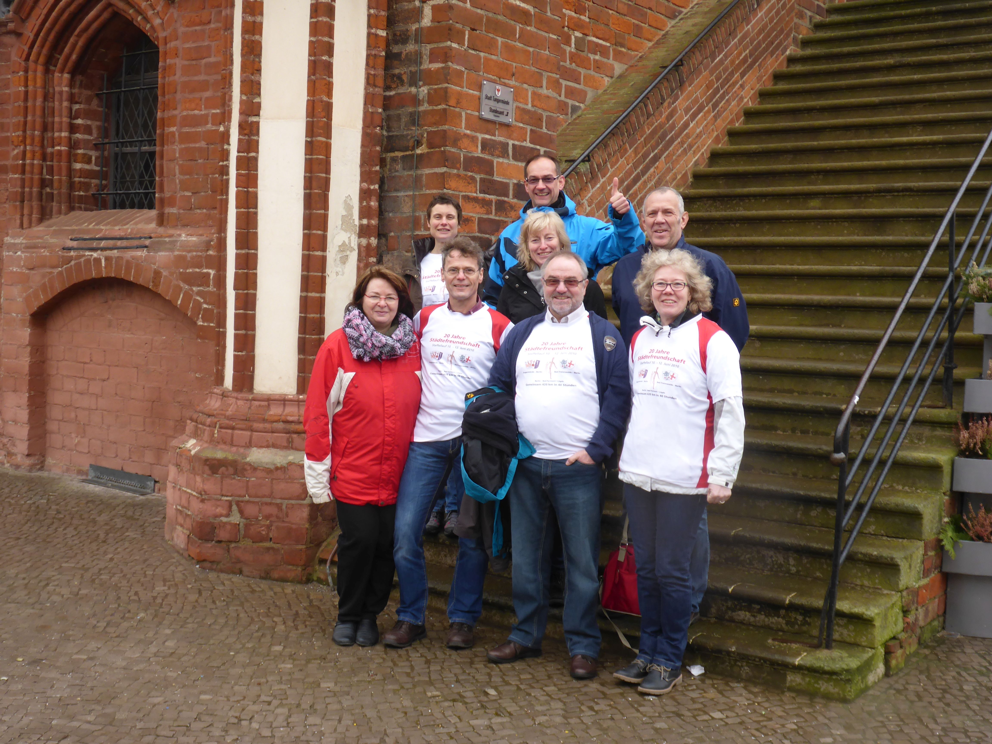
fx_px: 1232
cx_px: 496
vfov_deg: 33.6
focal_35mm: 43
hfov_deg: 43.9
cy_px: 372
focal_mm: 7.4
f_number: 4.2
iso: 100
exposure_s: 1/60
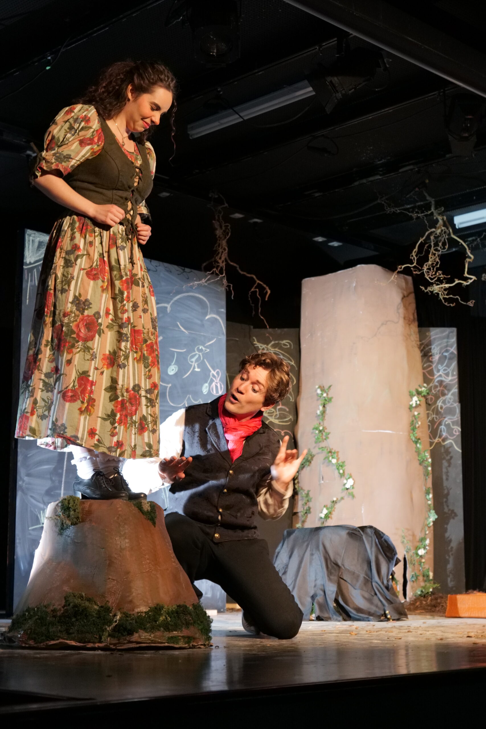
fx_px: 1215
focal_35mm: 60
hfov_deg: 22.6
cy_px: 364
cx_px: 243
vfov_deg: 33.4
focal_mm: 60
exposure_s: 1/25
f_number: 5.6
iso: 6400
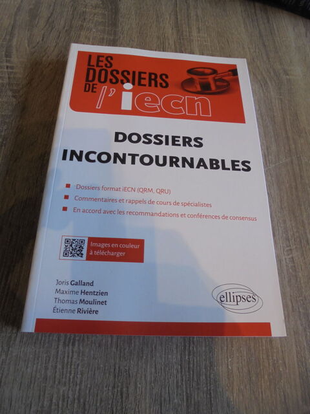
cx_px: 155
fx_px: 310
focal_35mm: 26
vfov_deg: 67.3
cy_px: 207
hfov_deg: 53.1
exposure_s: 1/50
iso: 100
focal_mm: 4.6
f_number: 3.5
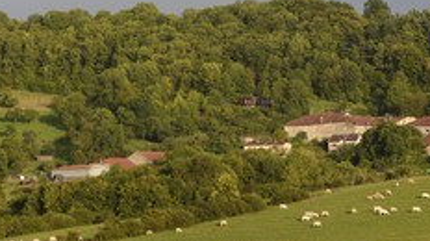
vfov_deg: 3.9
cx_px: 250
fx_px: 3566
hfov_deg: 6.9
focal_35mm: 313
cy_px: 172
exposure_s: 1/250
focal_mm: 165
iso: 200
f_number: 8
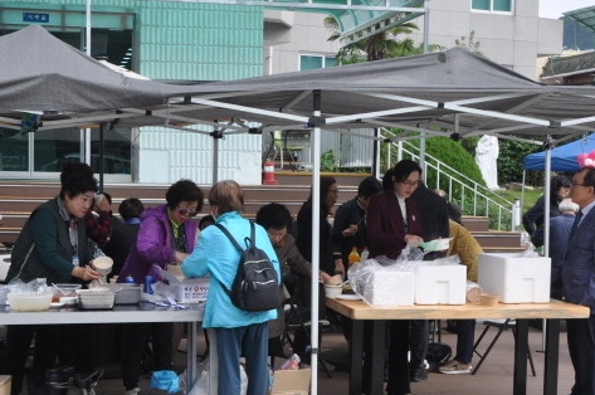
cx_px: 275
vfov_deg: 19.1
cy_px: 251
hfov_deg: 28.5
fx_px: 1172
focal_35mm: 71
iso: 200
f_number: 11
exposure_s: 1/125
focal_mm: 28
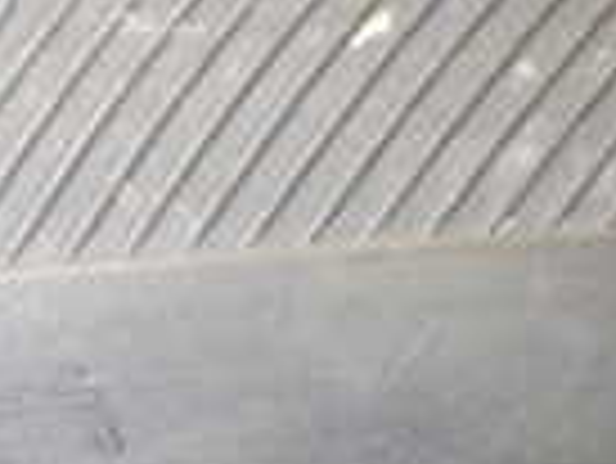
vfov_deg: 10.2
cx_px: 148
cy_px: 757
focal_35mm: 140
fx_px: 2494
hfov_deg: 14.0
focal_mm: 5.79
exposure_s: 1/30
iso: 400
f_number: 2.4
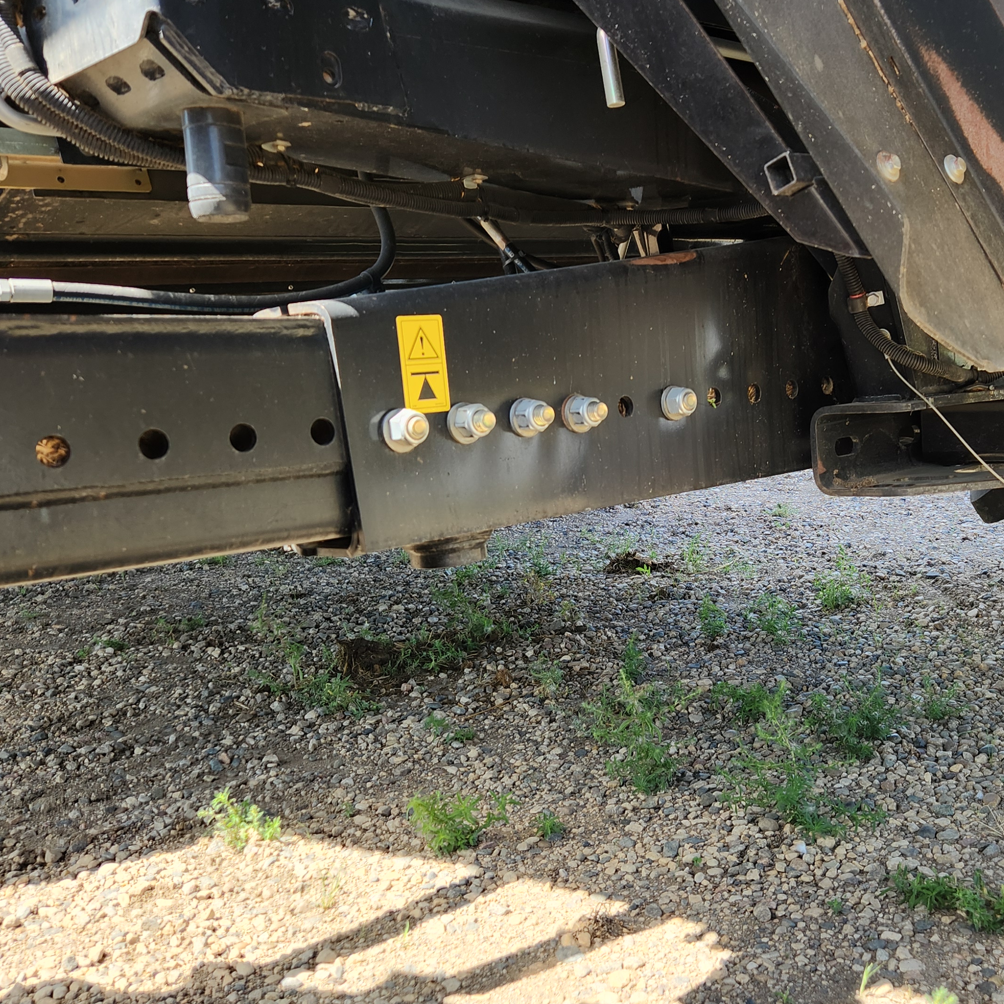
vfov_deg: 43.9
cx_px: 647
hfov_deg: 43.4
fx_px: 1247
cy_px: 511
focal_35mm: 38
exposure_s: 1/180
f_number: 1.8
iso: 20
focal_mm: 5.4
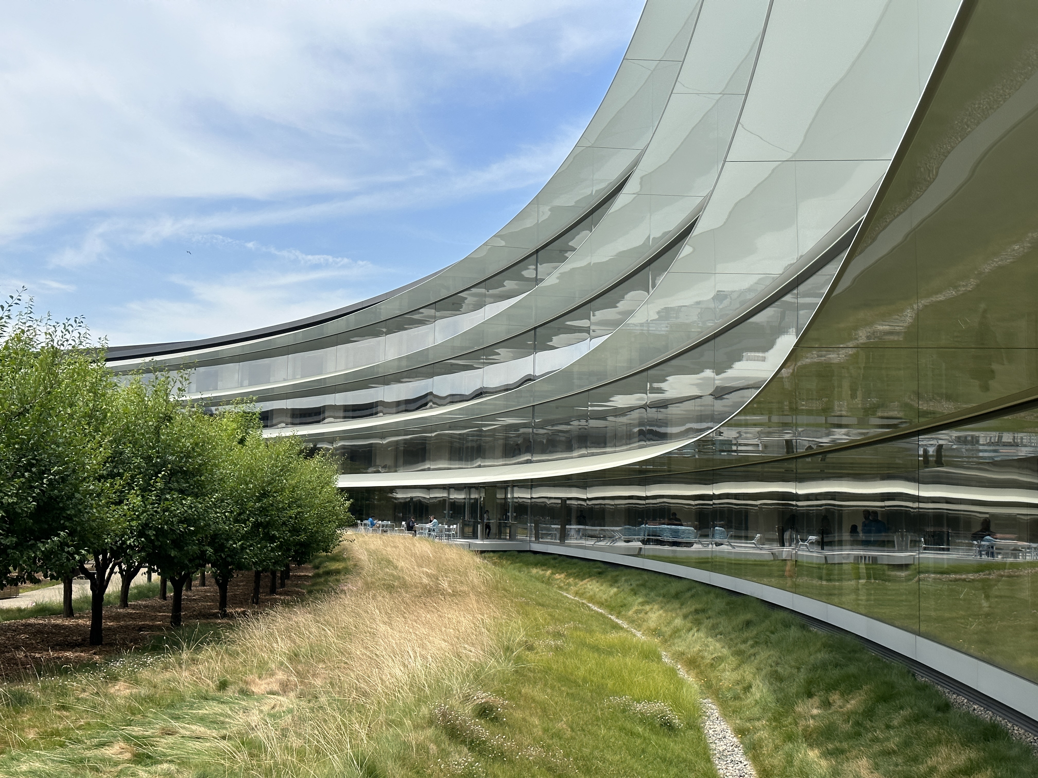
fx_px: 1439
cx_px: 519
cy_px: 389
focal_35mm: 48
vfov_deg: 30.3
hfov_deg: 39.7
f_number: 1.78
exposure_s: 1/3876
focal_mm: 6.86
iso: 64
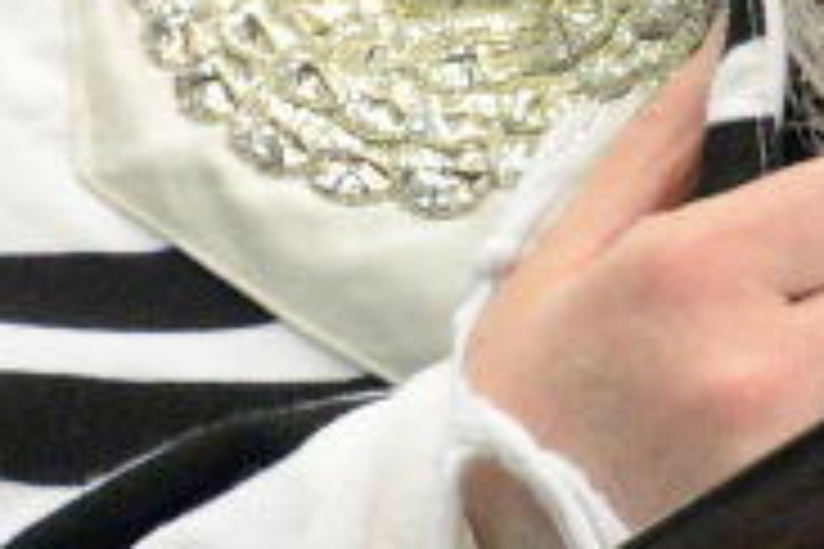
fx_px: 6729
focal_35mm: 294
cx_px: 1135
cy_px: 97
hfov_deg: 6.9
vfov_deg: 4.7
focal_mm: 42
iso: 6400
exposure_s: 1/125
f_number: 6.3
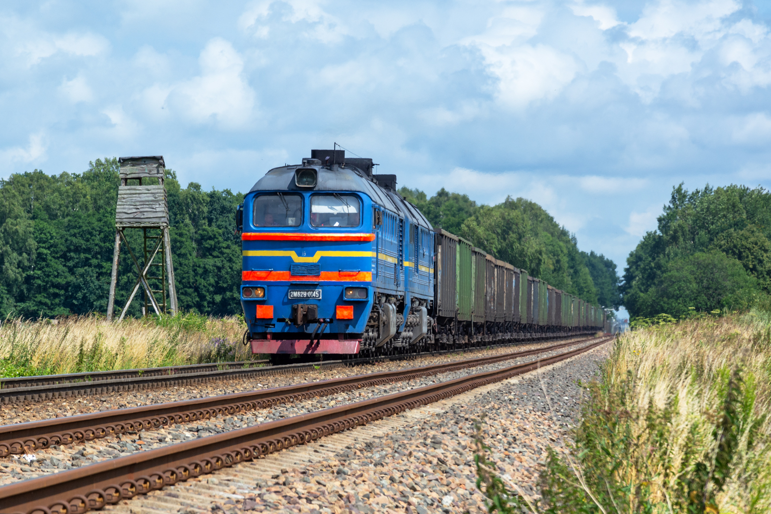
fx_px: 3373
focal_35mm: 158
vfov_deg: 8.7
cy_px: 257
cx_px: 386
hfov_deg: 13.0
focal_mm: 105
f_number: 9
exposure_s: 1/500
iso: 160
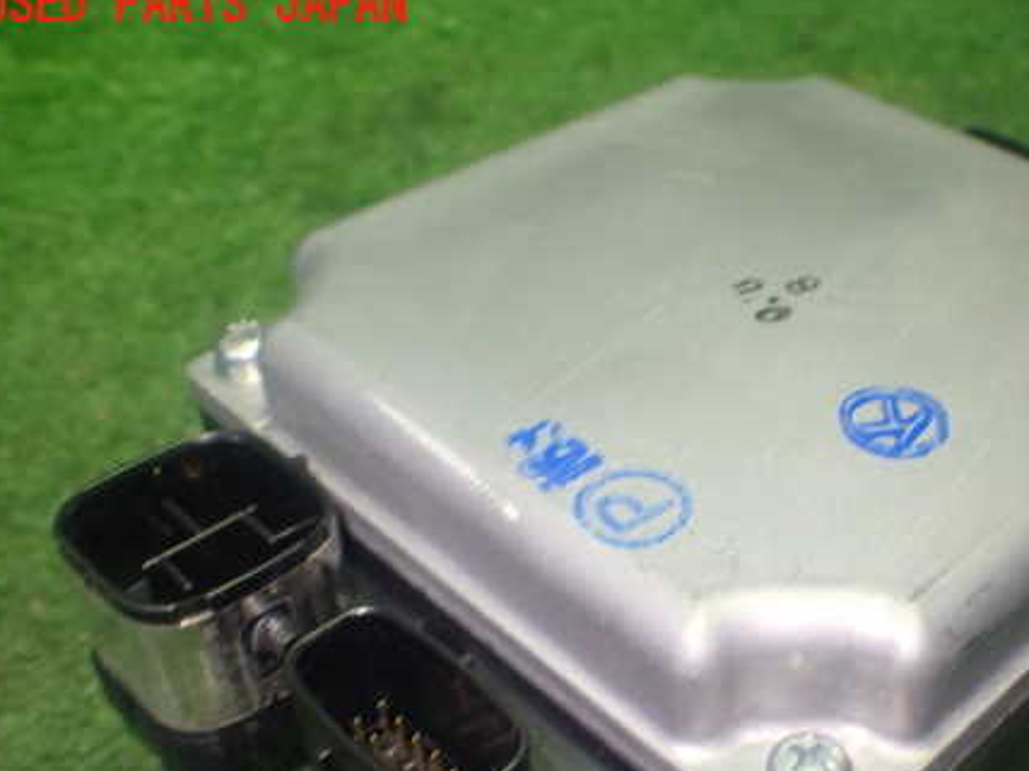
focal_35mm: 45
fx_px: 1337
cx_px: 692
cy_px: 518
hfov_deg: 41.5
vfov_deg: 31.9
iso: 320
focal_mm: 5.79
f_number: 2.4
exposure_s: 1/30
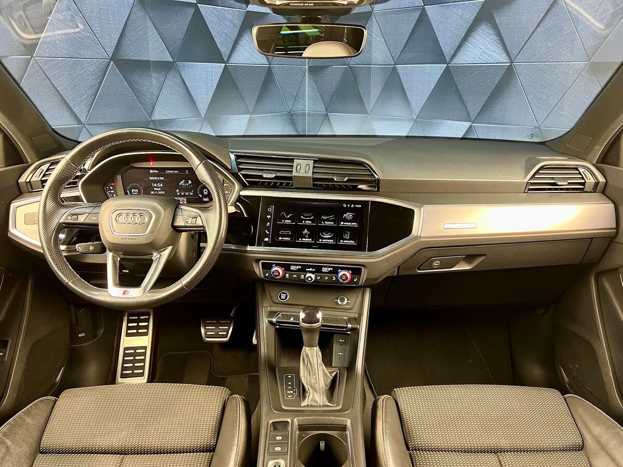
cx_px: 312
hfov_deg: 67.3
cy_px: 234
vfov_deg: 53.1
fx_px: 468
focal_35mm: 26
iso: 400
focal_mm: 5.7
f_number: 1.5
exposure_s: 1/50
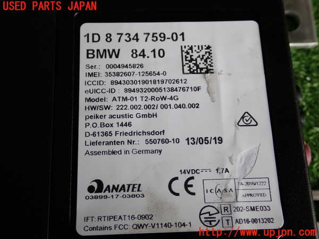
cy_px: 120
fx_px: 378
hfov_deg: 45.8
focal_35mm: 41
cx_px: 160
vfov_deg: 35.1
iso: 100
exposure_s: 1/125
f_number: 2.8
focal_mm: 7.31
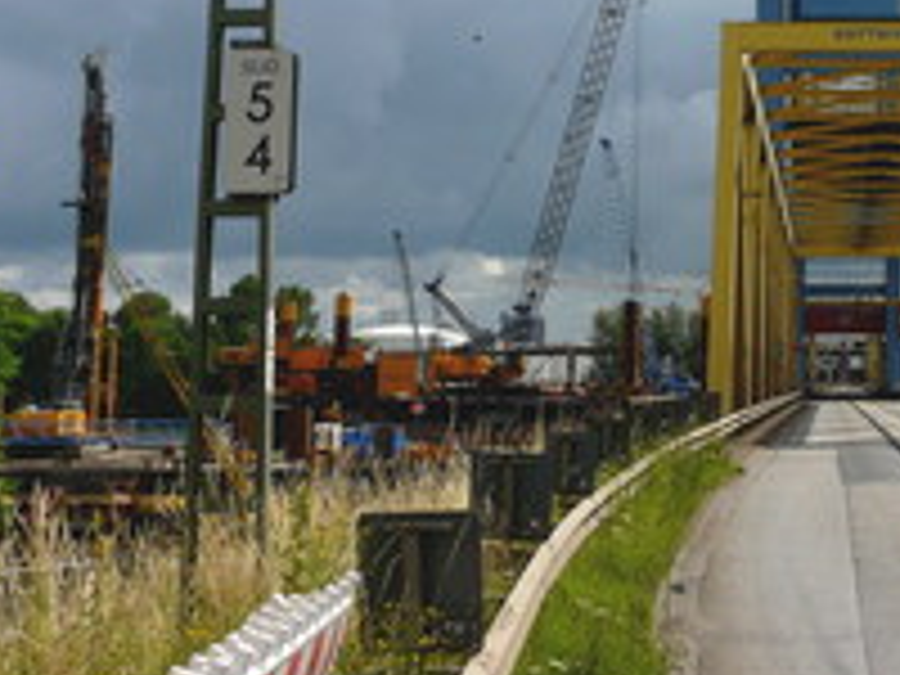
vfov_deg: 20.6
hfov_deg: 26.6
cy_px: 81
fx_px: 1820
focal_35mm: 70
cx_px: 850
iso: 100
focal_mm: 5.7
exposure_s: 1/400
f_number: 7.1
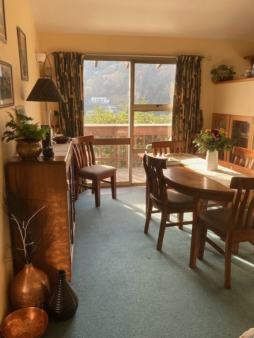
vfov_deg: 63.4
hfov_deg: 49.7
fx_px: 274
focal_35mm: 28
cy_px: 169
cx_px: 127
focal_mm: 3.99
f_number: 1.8
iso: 64
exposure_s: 1/121
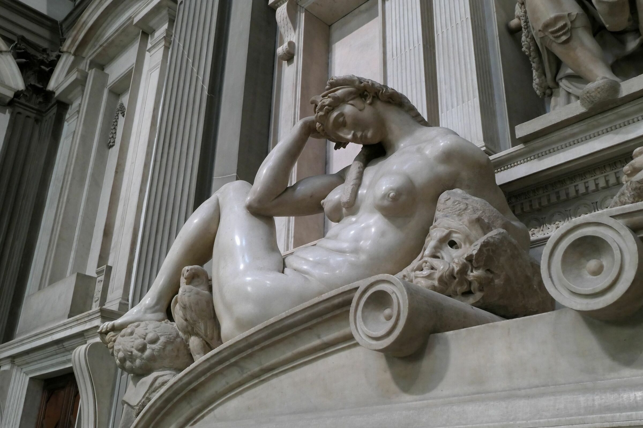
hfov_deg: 54.4
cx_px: 322
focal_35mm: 35
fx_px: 625
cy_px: 214
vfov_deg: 37.9
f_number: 8
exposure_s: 1/13
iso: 1600
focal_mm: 12.8
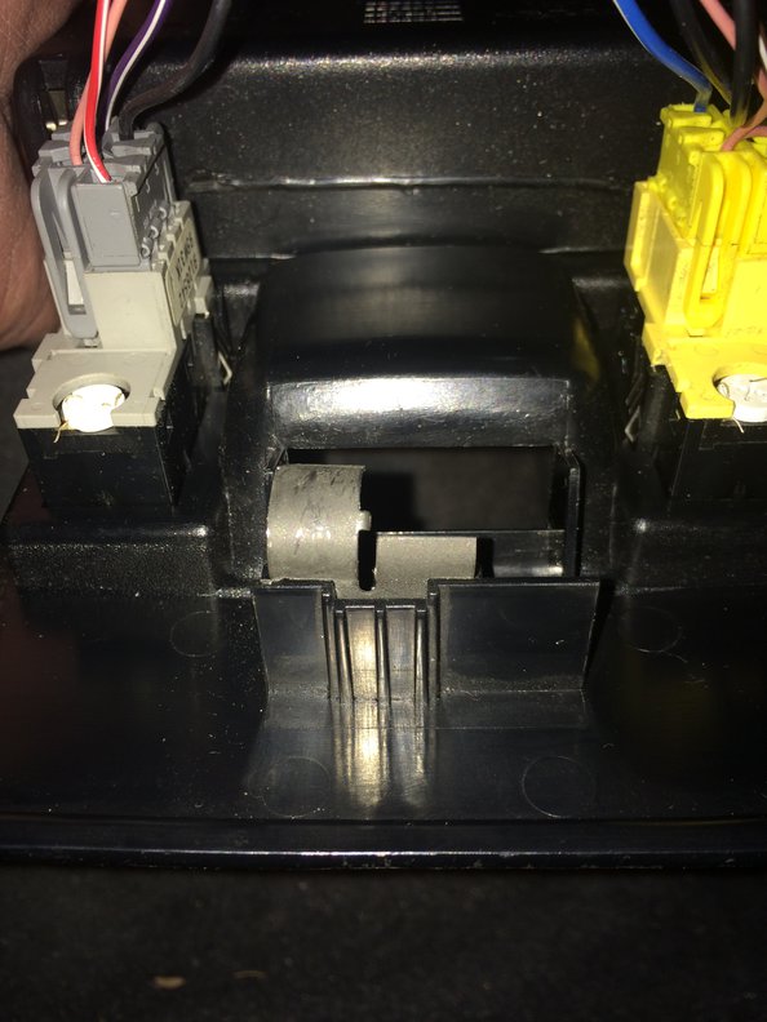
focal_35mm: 29
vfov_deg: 61.7
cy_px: 511
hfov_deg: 48.2
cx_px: 384
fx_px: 857
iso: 32
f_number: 2.2
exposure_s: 1/56
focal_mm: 4.15
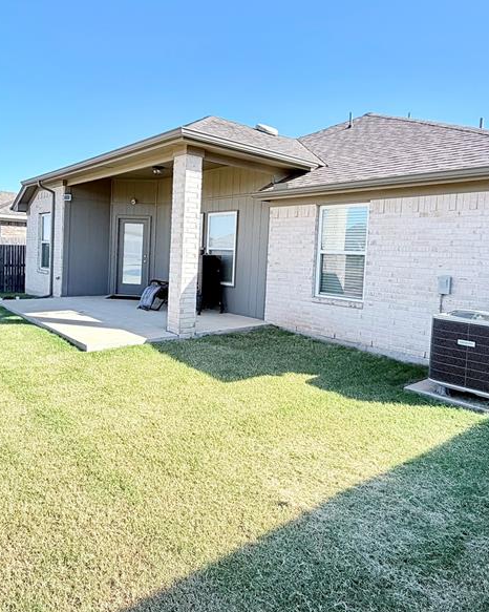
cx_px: 177
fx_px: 434
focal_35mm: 24
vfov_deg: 70.0
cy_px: 268
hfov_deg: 57.9
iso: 64
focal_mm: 2.22
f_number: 2.2
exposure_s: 1/468
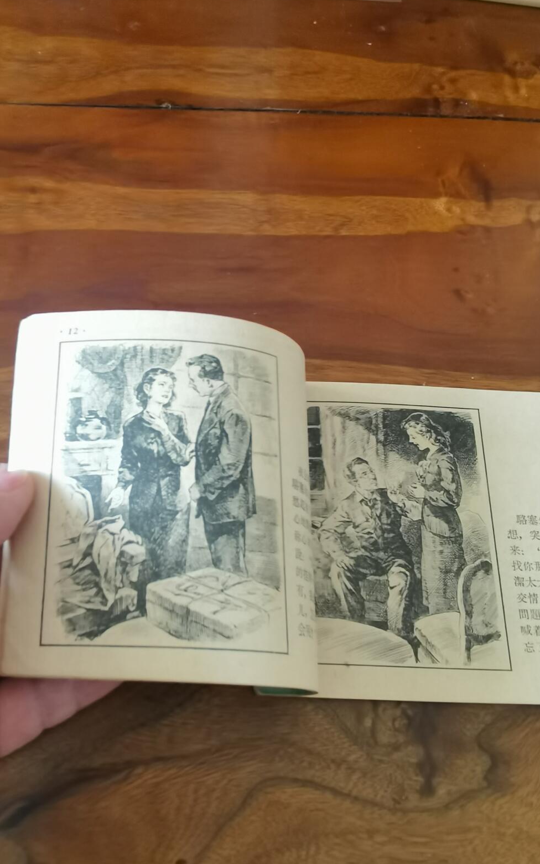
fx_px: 777
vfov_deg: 58.1
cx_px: 311
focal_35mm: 33
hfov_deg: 38.2
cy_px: 437
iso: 400
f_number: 2.2
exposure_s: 1/20
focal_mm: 2.26
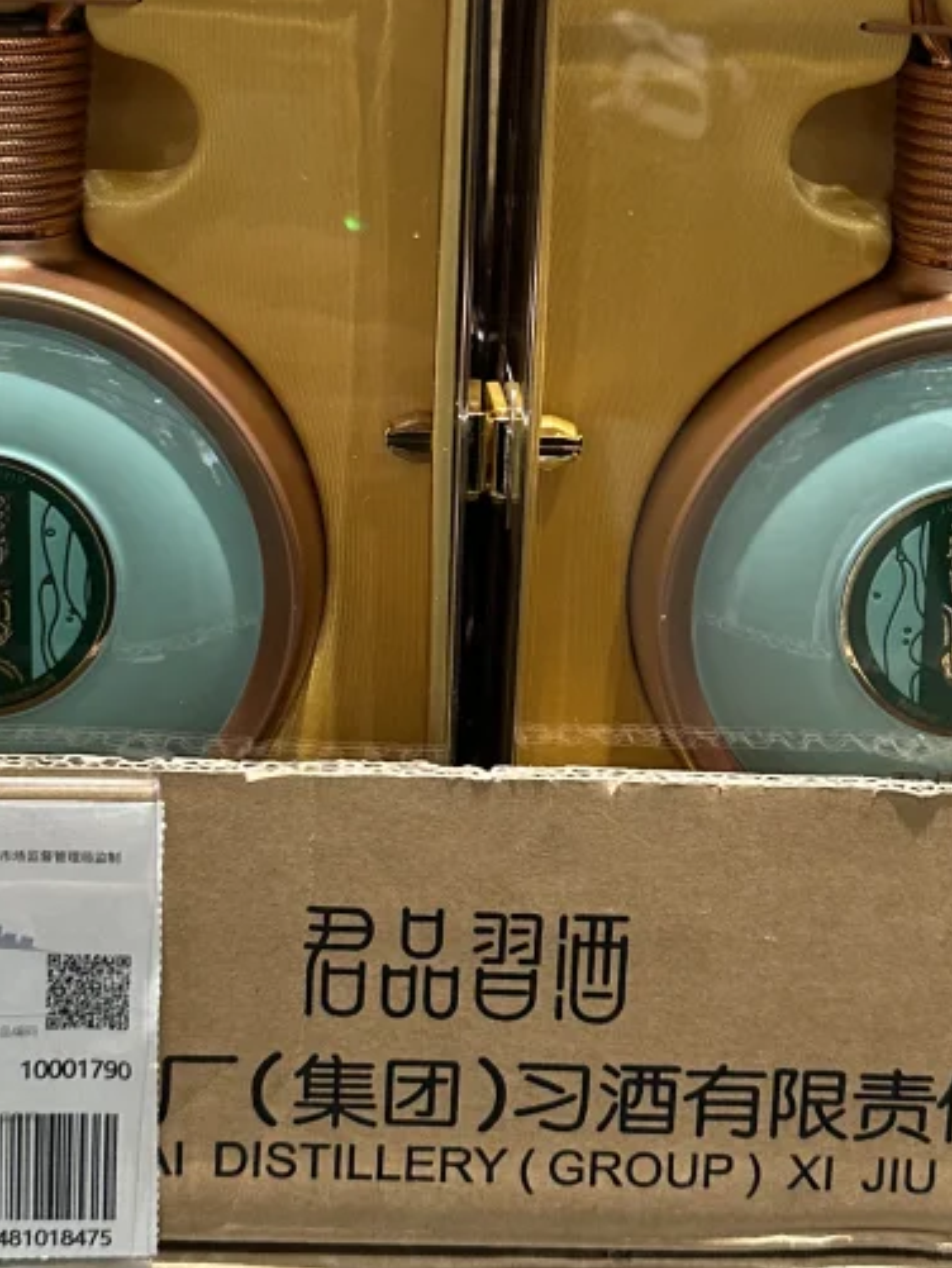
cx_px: 420
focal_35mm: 69
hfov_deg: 21.3
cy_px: 271
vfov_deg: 27.6
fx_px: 2529
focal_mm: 6.86
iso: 160
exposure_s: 1/100
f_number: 1.78
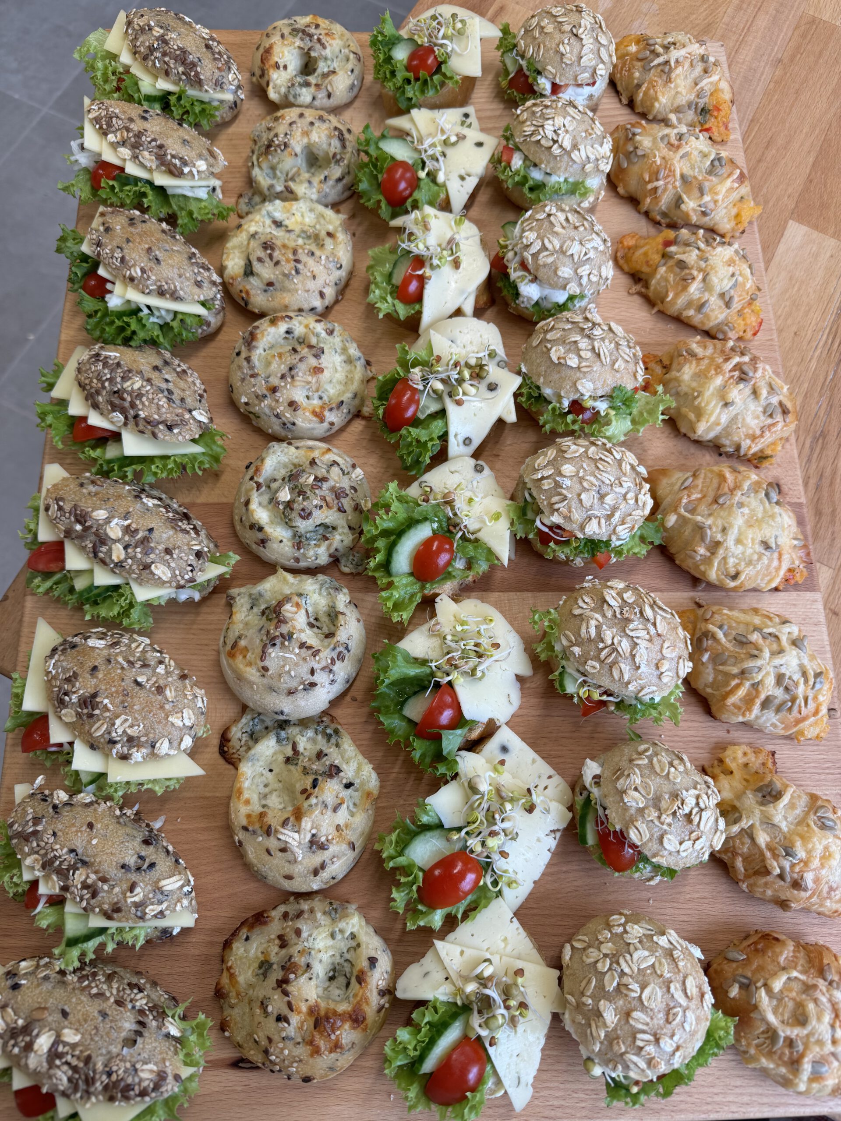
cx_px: 420
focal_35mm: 24
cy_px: 560
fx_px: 777
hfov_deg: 56.8
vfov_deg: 71.6
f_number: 1.78
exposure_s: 1/153
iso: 64
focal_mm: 6.76
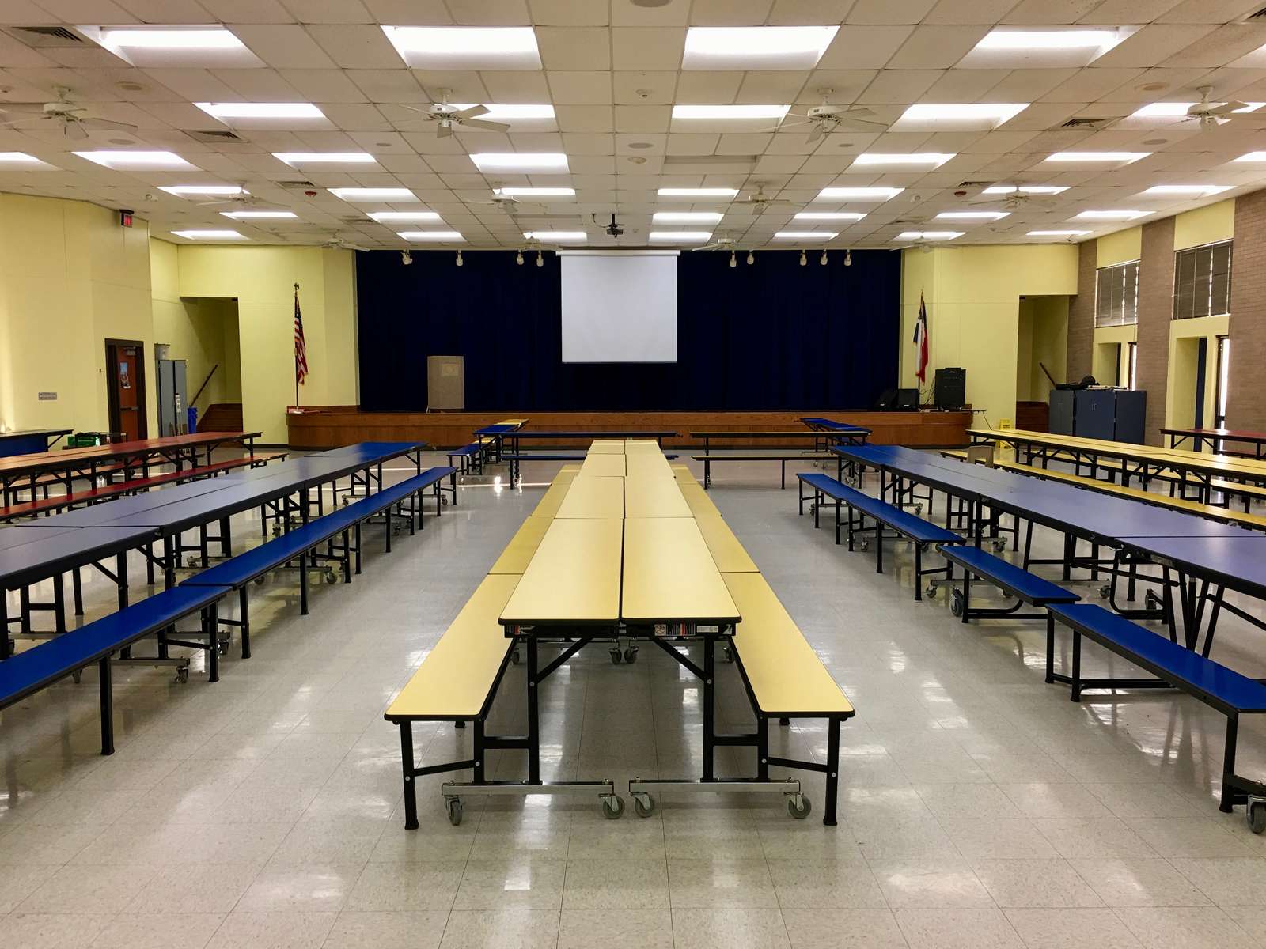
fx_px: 1061
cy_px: 474
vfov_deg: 48.2
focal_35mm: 29
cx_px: 633
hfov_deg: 61.7
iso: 25
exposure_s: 1/15
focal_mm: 4.15
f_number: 2.2
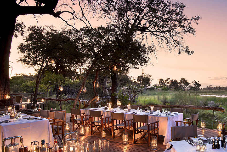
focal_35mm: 27
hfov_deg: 61.8
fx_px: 170
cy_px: 94
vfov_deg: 47.6
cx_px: 181
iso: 200
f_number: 9.5
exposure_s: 4
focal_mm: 16
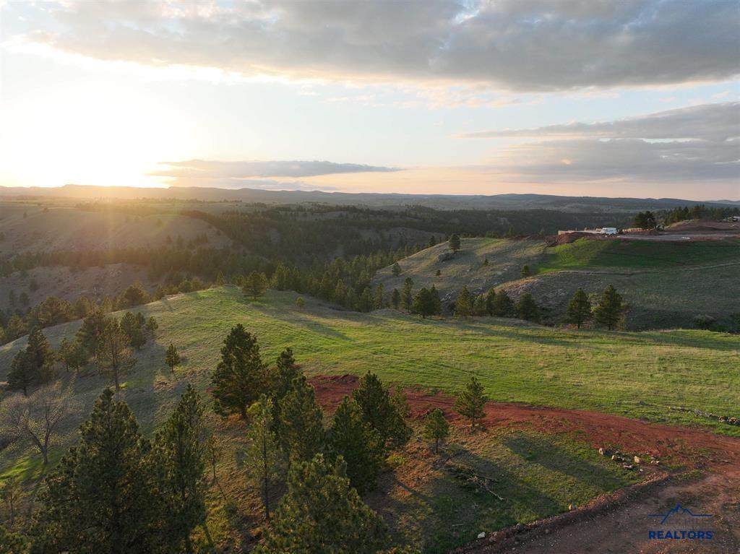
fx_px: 513
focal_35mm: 24
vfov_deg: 56.8
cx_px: 370
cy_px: 277
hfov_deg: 71.6
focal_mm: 12.29
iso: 320
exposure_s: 1/1000
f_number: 2.8
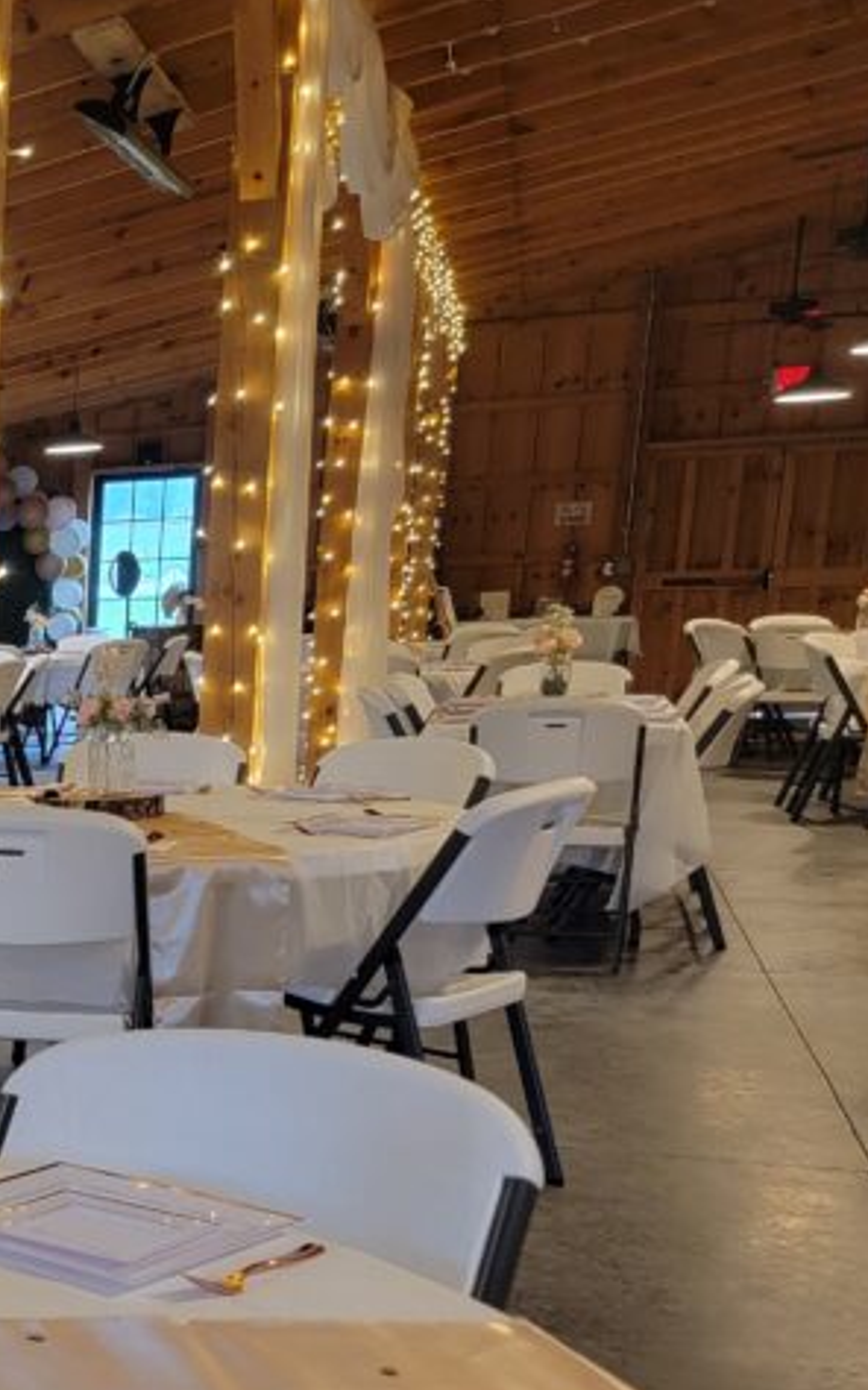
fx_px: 2083
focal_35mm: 55
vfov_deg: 36.1
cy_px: 1023
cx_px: -622
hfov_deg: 19.0
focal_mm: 6.7
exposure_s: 1/40
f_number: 1.8
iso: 400
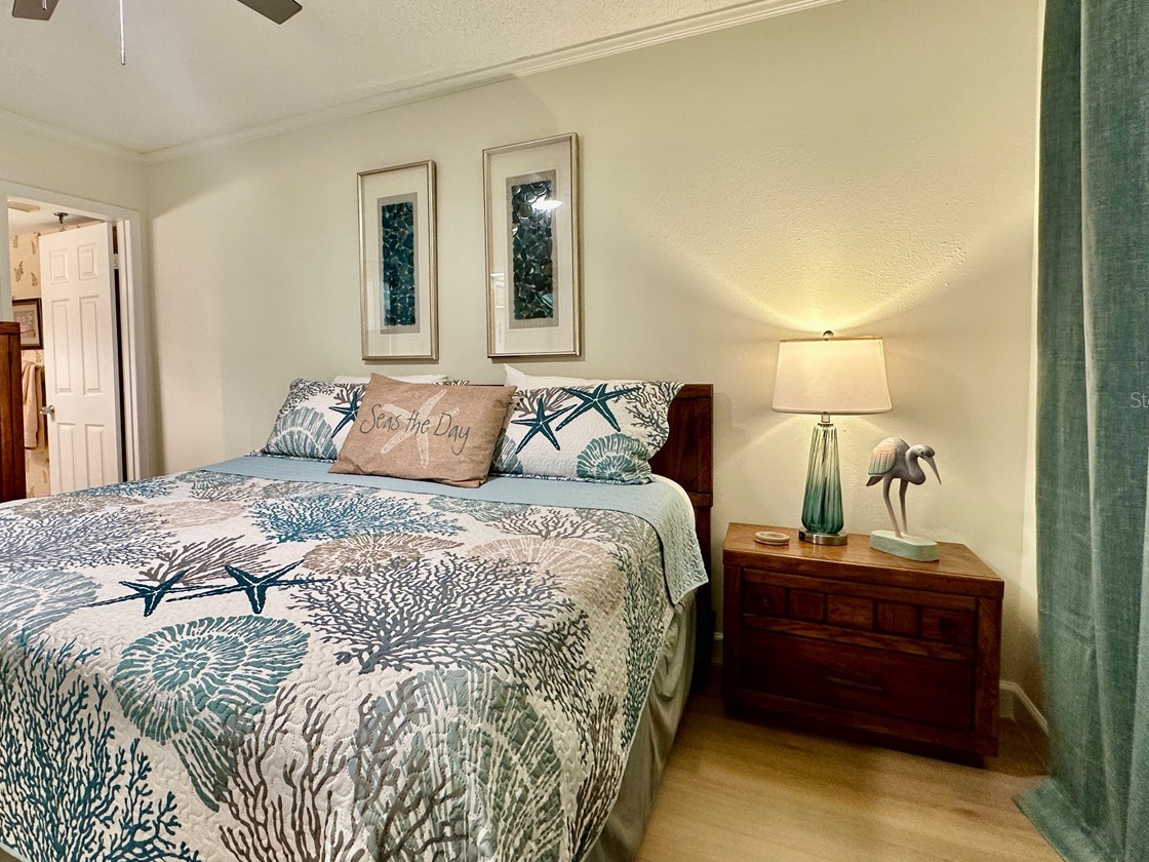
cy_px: 399
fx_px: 664
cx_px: 406
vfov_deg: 65.9
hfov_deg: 79.7
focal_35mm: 20
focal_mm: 2.22
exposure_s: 1/60
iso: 160
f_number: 2.2
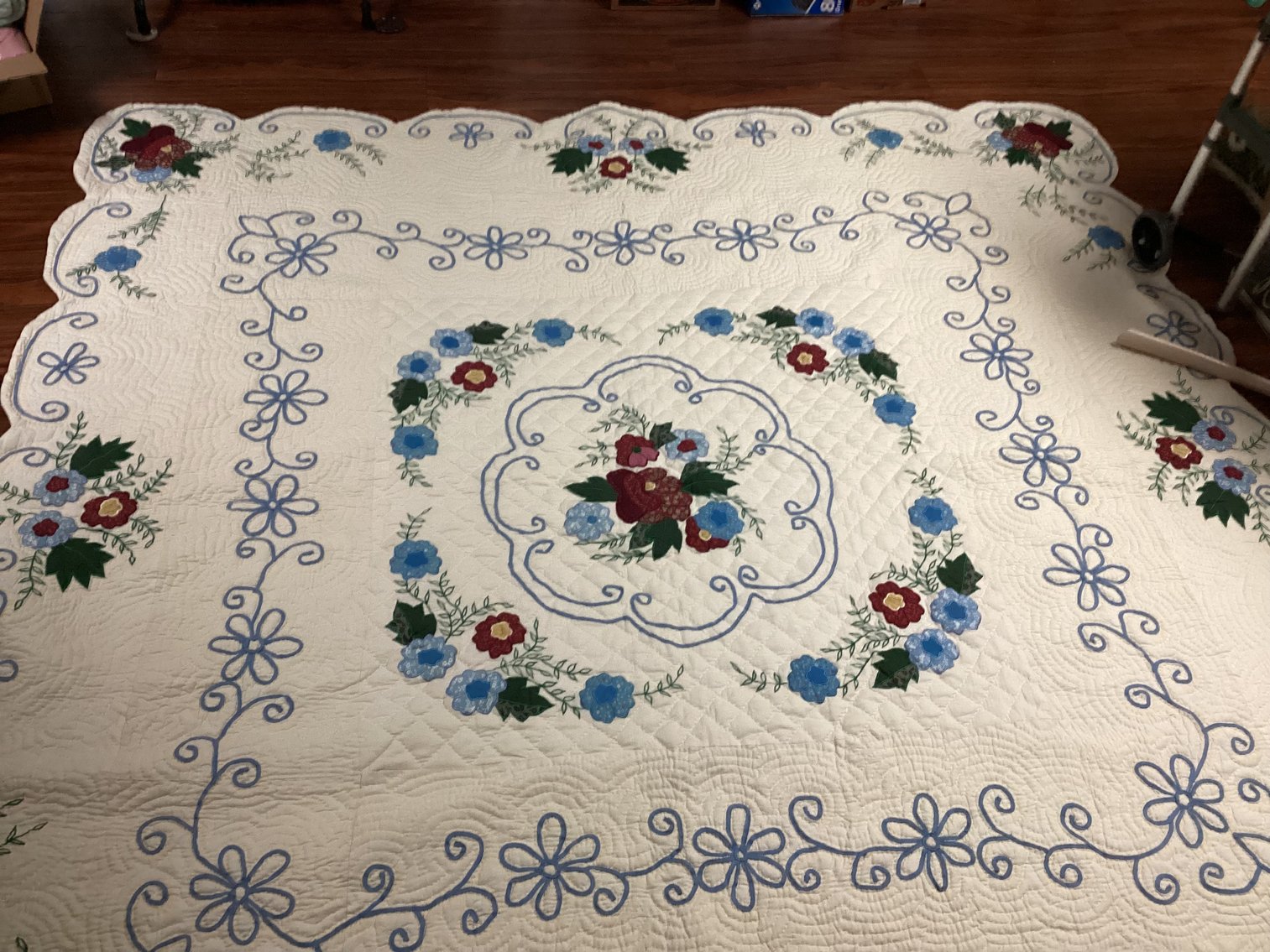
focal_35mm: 31
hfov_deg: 58.3
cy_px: 476
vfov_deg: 45.4
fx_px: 1137
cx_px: 635
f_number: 2.4
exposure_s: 1/60
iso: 250
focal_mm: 3.3
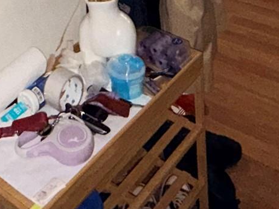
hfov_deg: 30.6
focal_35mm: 62
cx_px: 69
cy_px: -193
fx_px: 500
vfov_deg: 17.7
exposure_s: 1/60
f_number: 2.2
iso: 200
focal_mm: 2.22
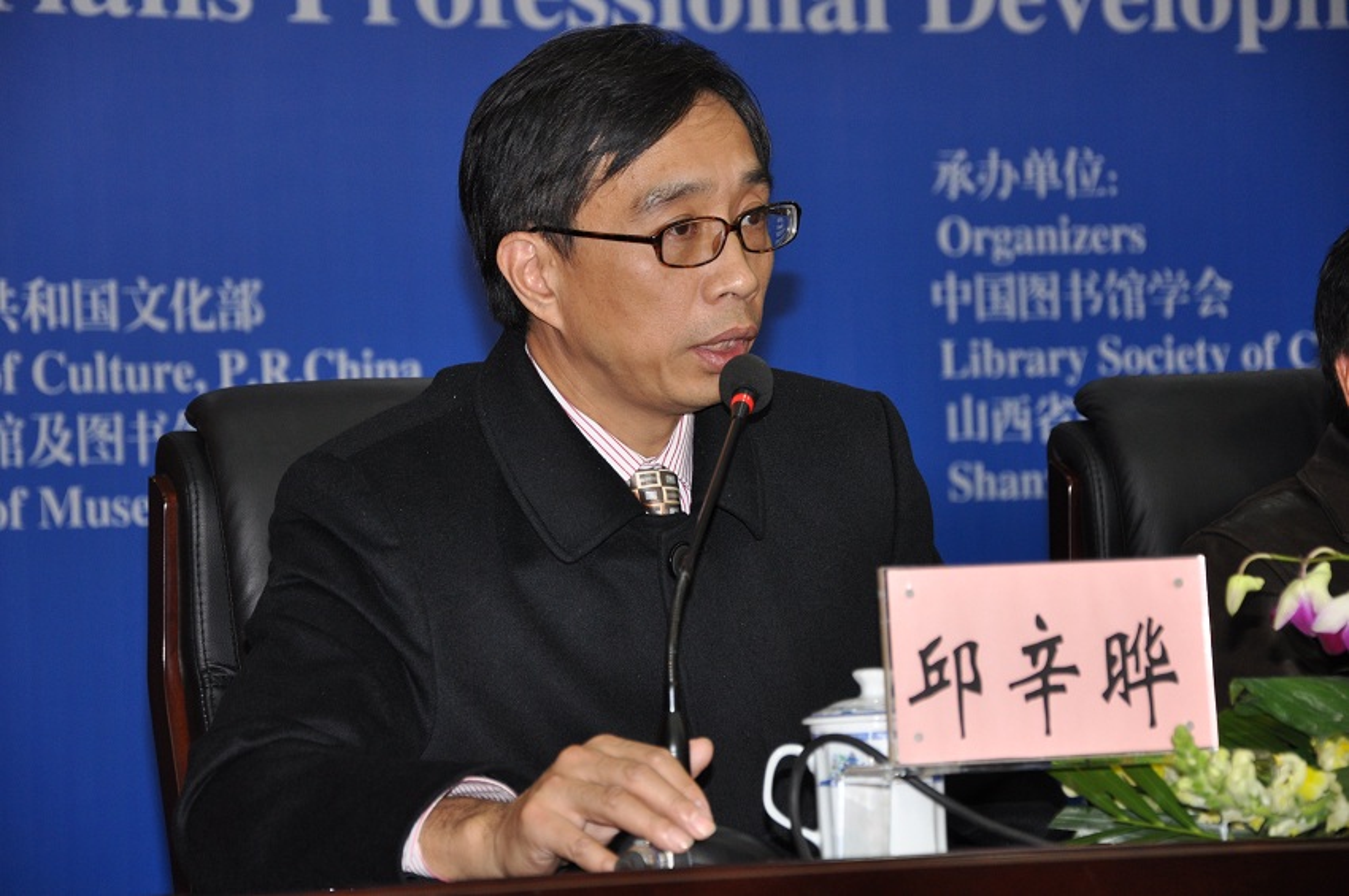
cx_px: 674
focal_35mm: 128
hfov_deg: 16.1
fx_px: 4773
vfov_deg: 10.7
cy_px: 448
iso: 500
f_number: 5.6
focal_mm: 85
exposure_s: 1/60
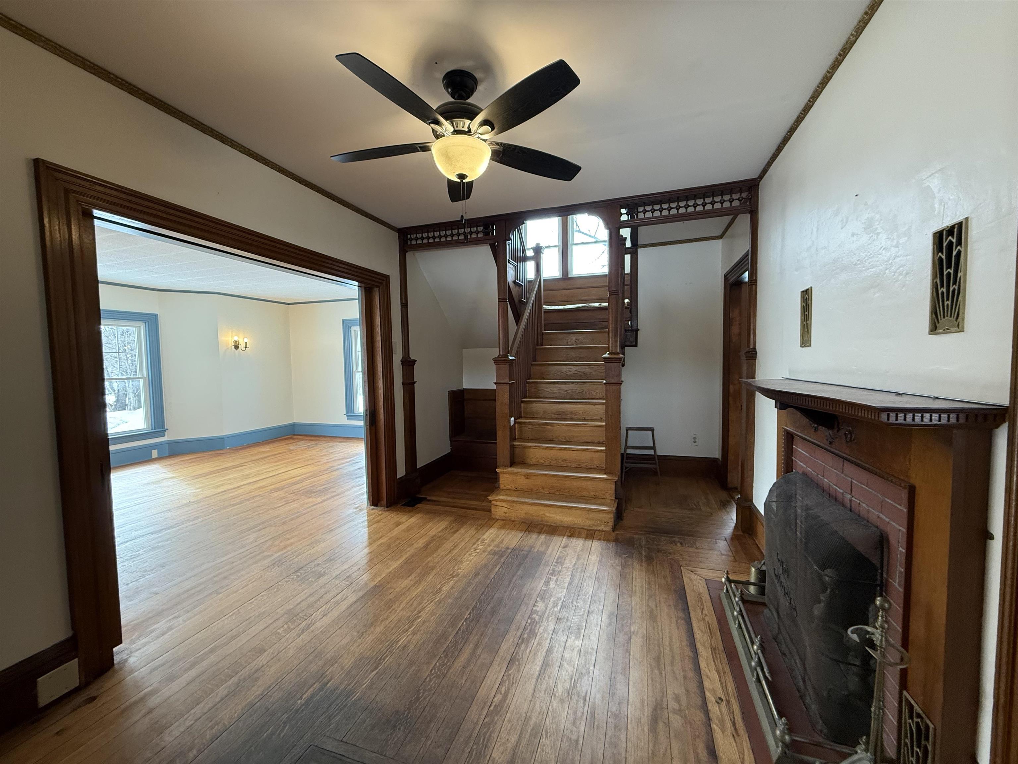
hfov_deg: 102.1
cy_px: 382
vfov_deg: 85.7
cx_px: 509
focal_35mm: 14
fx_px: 412
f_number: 2.2
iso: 250
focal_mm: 2.22
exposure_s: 1/120
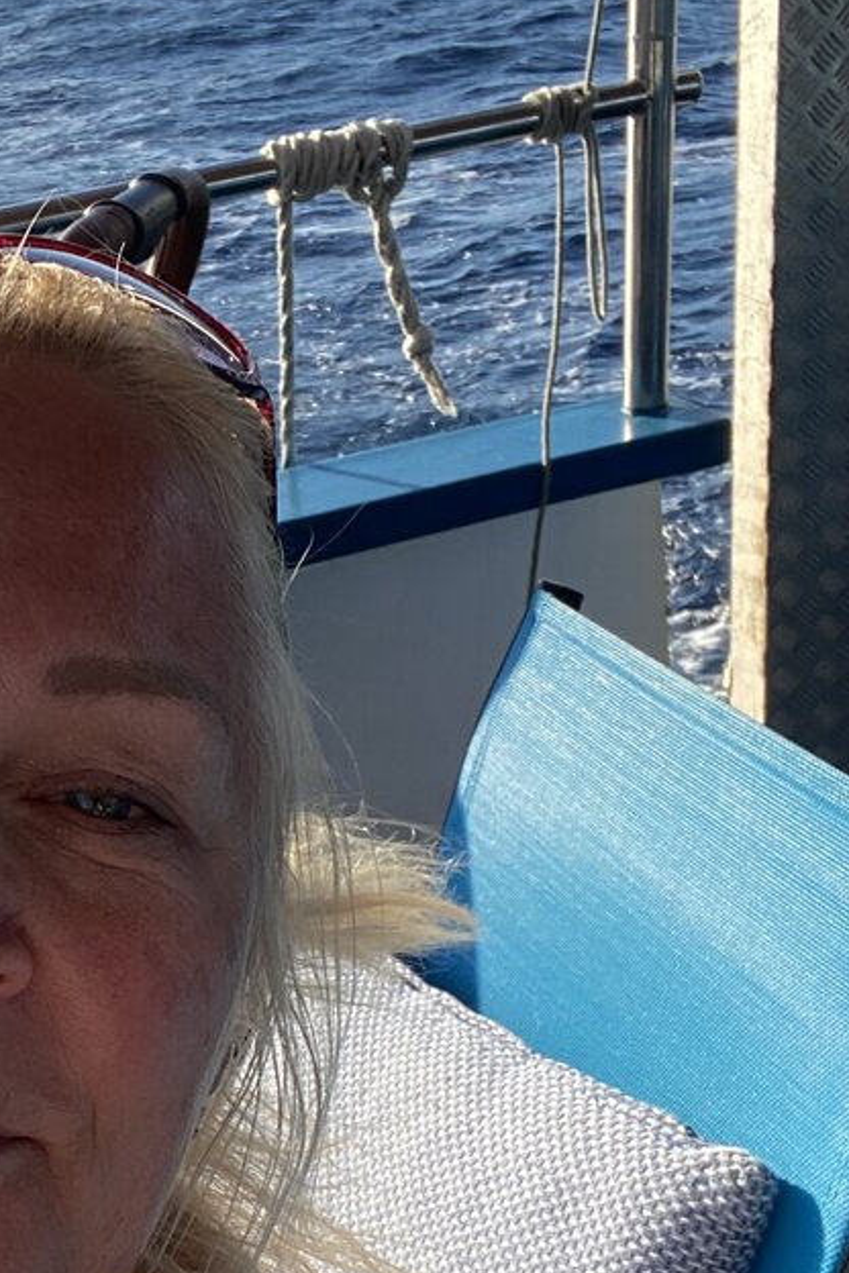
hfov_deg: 21.9
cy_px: 920
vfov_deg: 32.9
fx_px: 2122
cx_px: 37
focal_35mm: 60
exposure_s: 1/203
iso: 25
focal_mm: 2.71
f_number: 2.2
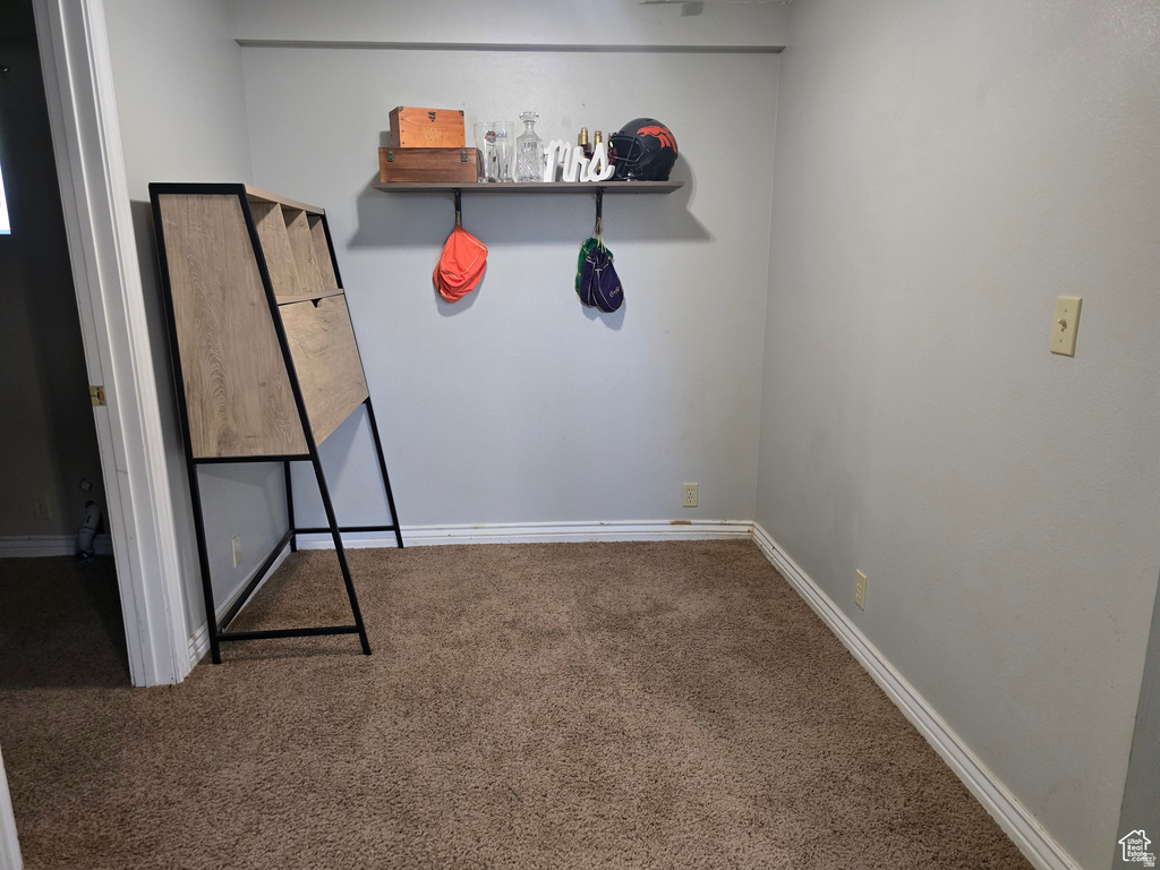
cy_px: 435
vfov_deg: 58.9
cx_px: 580
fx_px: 771
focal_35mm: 23
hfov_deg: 73.9
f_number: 1.7
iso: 640
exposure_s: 1/60
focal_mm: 6.3
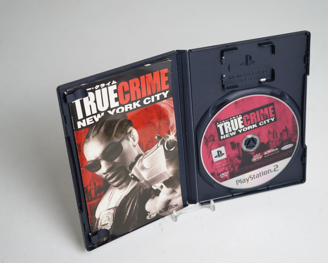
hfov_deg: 33.6
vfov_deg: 27.1
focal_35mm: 56
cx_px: 174
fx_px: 544
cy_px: 130
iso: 200
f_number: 4.5
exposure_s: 1/50
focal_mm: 49
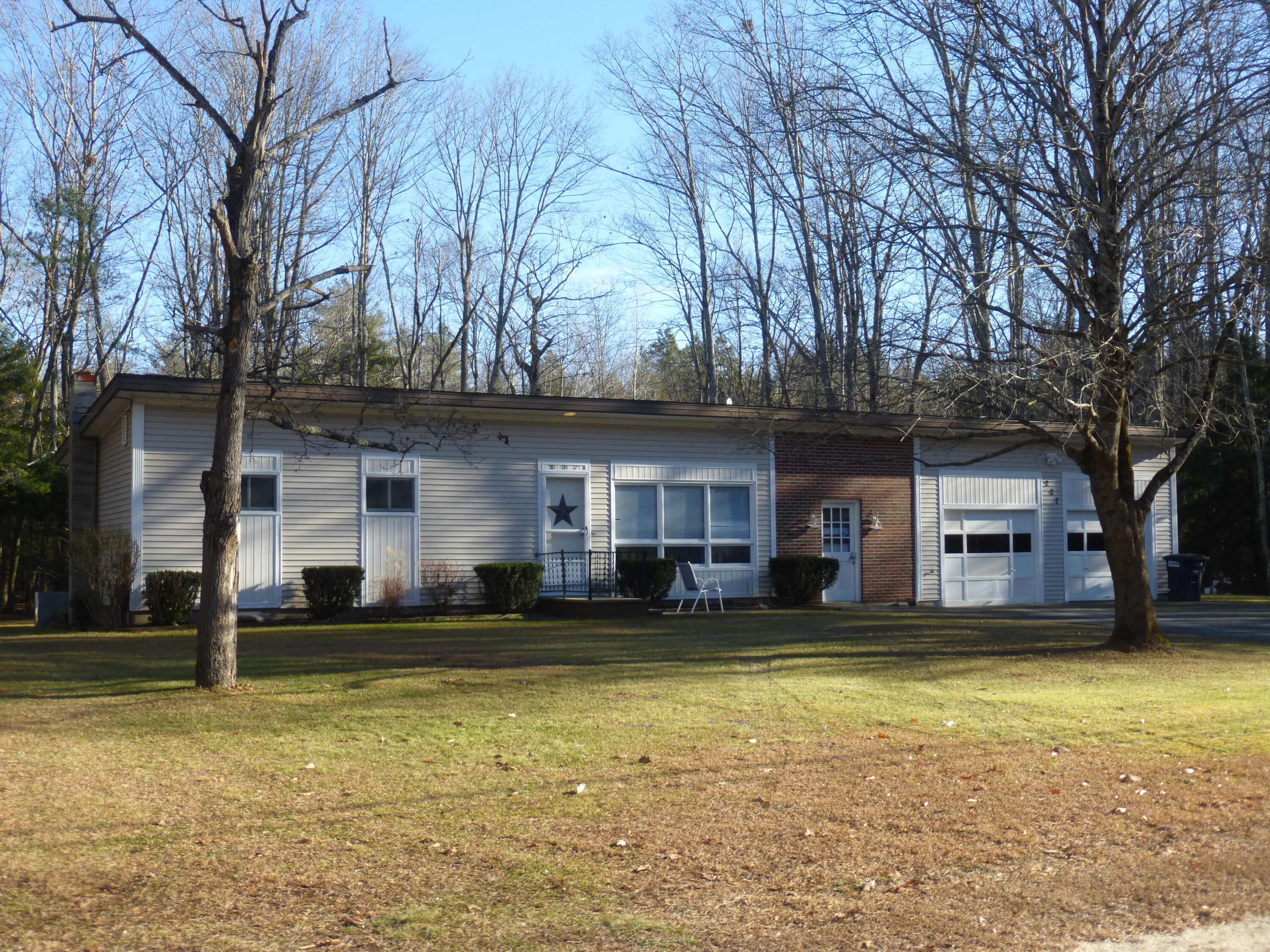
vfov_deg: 36.8
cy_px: 476
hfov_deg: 47.9
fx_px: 1431
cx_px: 635
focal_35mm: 39
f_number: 3.9
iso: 100
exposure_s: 1/250
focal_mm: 6.9
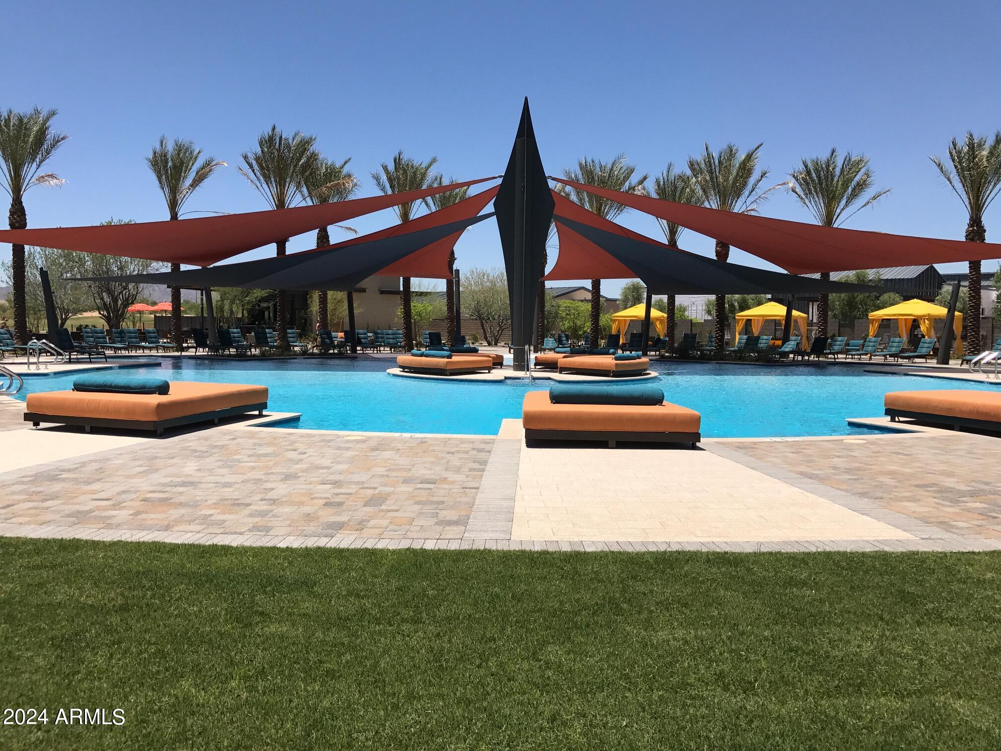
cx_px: 500
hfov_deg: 63.4
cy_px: 376
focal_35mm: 28
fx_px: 810
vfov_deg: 49.7
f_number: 1.8
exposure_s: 1/3546
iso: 20
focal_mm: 3.99
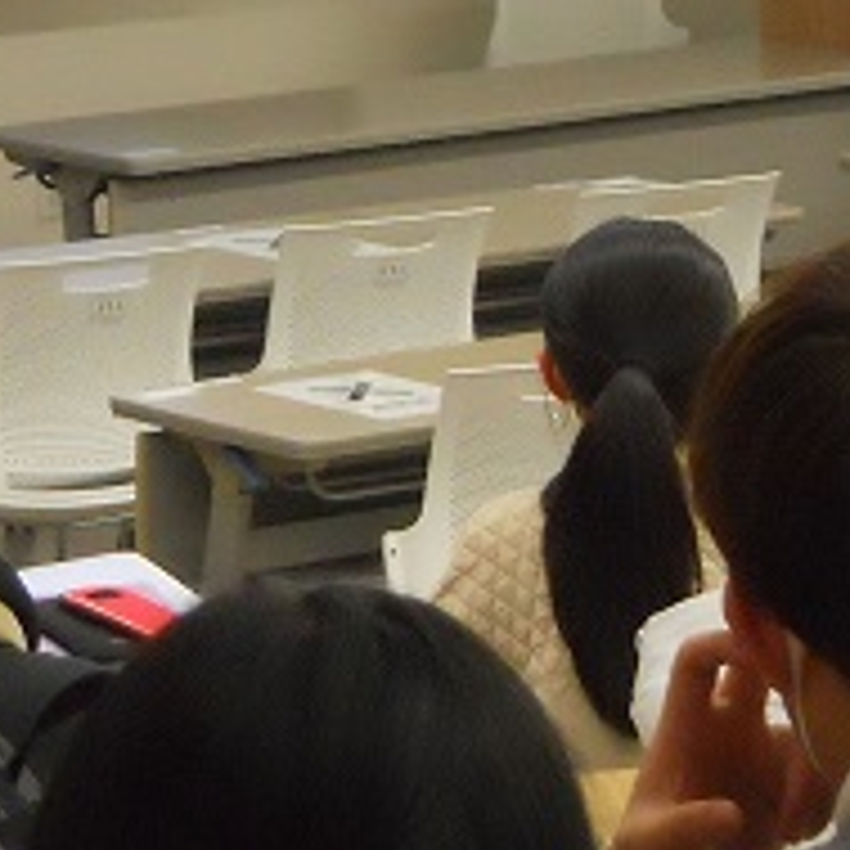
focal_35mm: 281
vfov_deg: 6.2
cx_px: 382
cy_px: -4
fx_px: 7806
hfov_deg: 6.2
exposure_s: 1/50
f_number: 5.4
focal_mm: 17.9
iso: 800
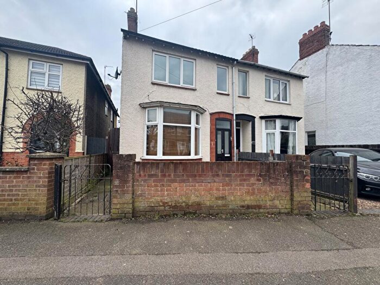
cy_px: 142
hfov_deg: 102.1
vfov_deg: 85.7
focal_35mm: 14
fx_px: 154
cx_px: 190
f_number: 2.2
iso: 40
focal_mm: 2.22
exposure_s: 1/201
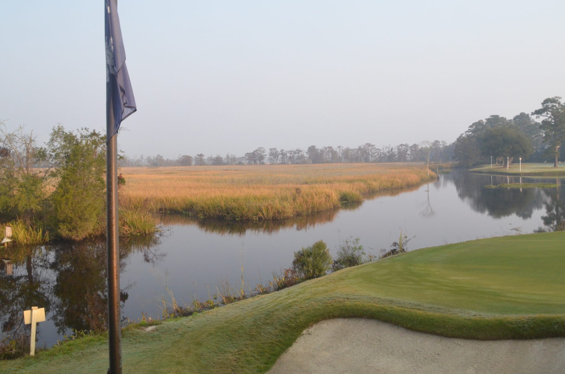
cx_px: 299
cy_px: 138
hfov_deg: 51.9
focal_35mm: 37
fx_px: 580
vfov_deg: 35.6
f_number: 10
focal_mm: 18
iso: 1250
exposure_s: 1/400
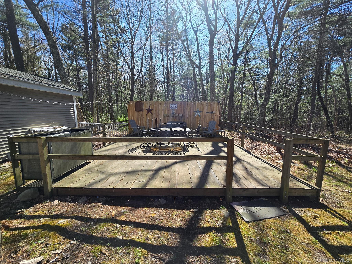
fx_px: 132
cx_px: 176
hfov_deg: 106.2
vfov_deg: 89.9
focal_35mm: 13
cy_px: 132
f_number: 2.2
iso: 50
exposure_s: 1/885
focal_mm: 2.2
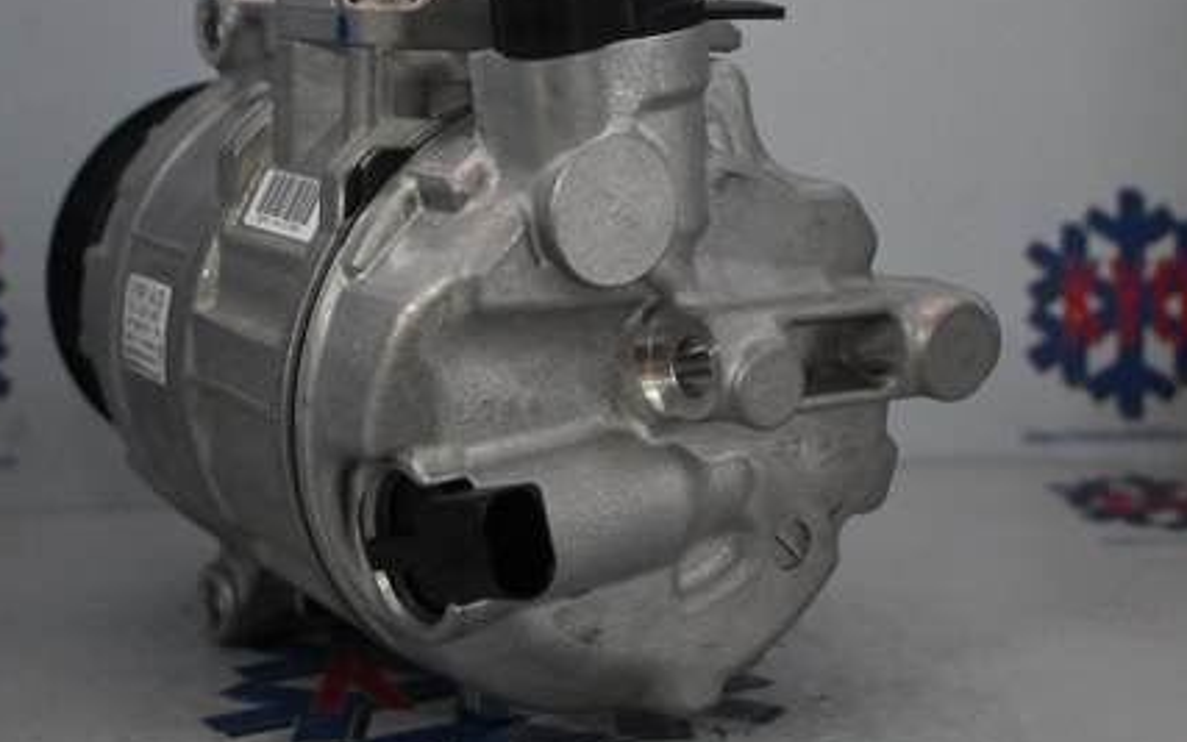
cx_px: 498
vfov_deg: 24.1
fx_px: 1738
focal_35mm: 54
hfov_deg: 37.6
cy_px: 314
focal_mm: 25
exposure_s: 1/60
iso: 3600
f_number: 4.2
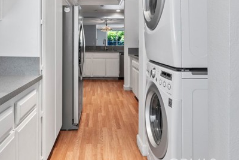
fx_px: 159
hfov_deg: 73.1
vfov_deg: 51.4
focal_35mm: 24
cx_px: 98
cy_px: 45
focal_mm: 10
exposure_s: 1/4
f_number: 8
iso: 400
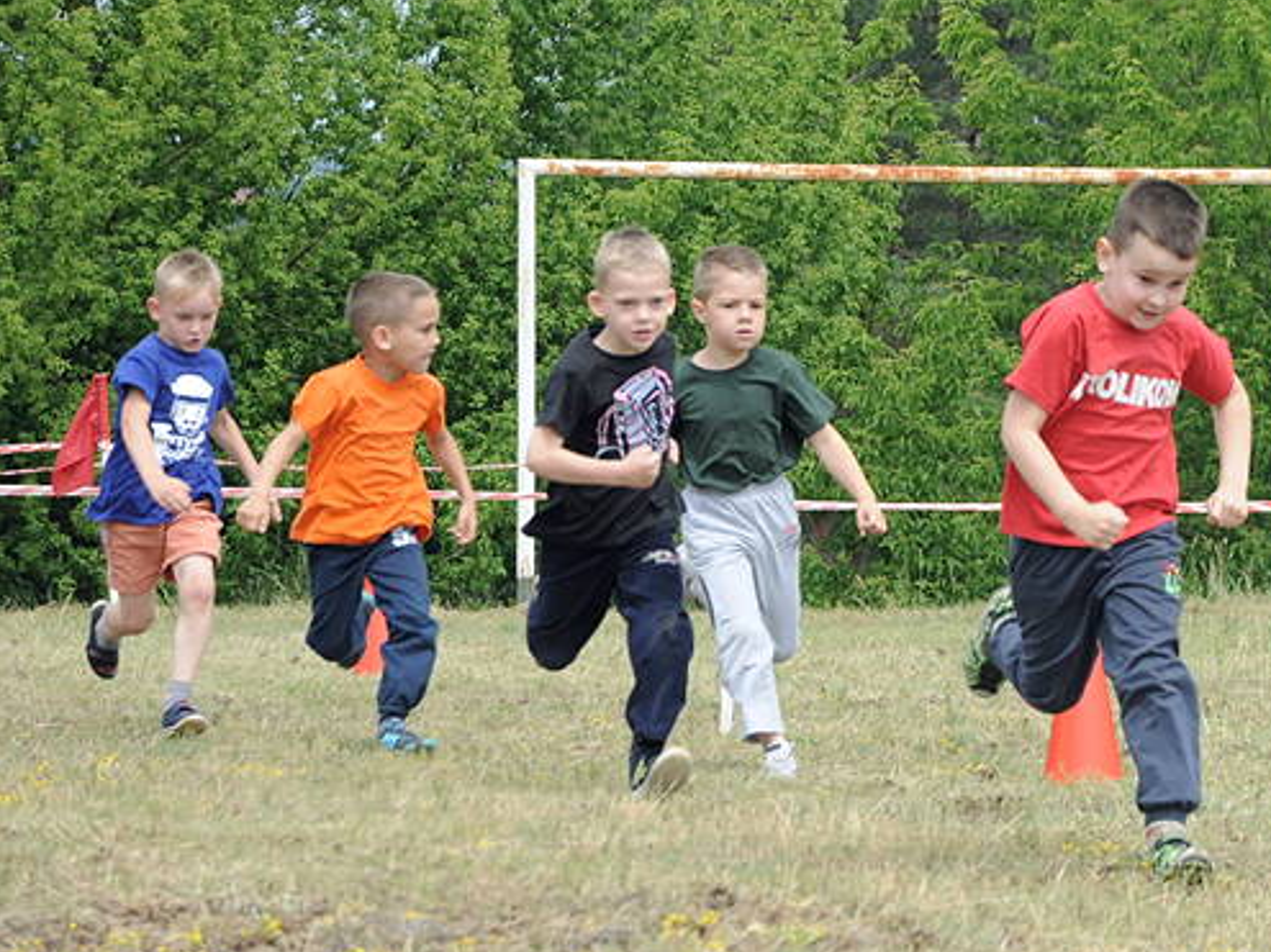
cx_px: 1086
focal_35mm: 260
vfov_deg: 5.7
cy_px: 499
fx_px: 9538
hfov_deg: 7.6
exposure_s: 1/1000
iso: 500
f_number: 8
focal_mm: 105
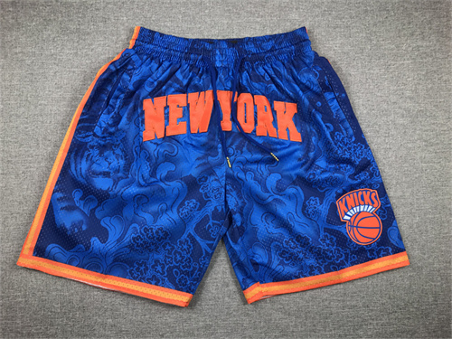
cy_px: 170
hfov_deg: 63.4
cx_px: 226
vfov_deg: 49.7
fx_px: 366
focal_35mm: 28
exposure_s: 1/50
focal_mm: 3.99
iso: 25
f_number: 1.8
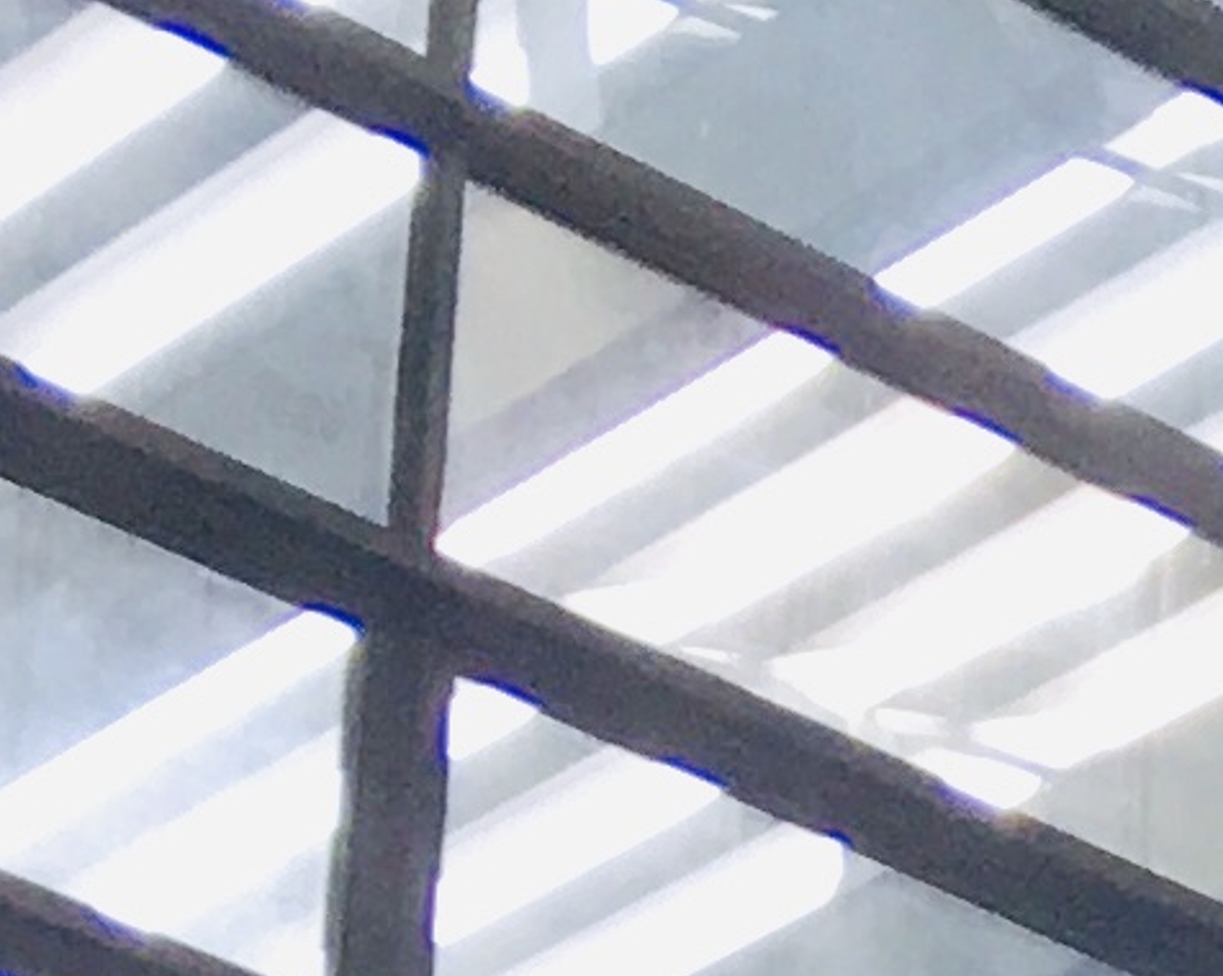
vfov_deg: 5.8
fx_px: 8680
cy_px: 3331
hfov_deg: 7.2
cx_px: 3697
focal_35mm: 240
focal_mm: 4.15
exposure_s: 1/100
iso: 40
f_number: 2.2
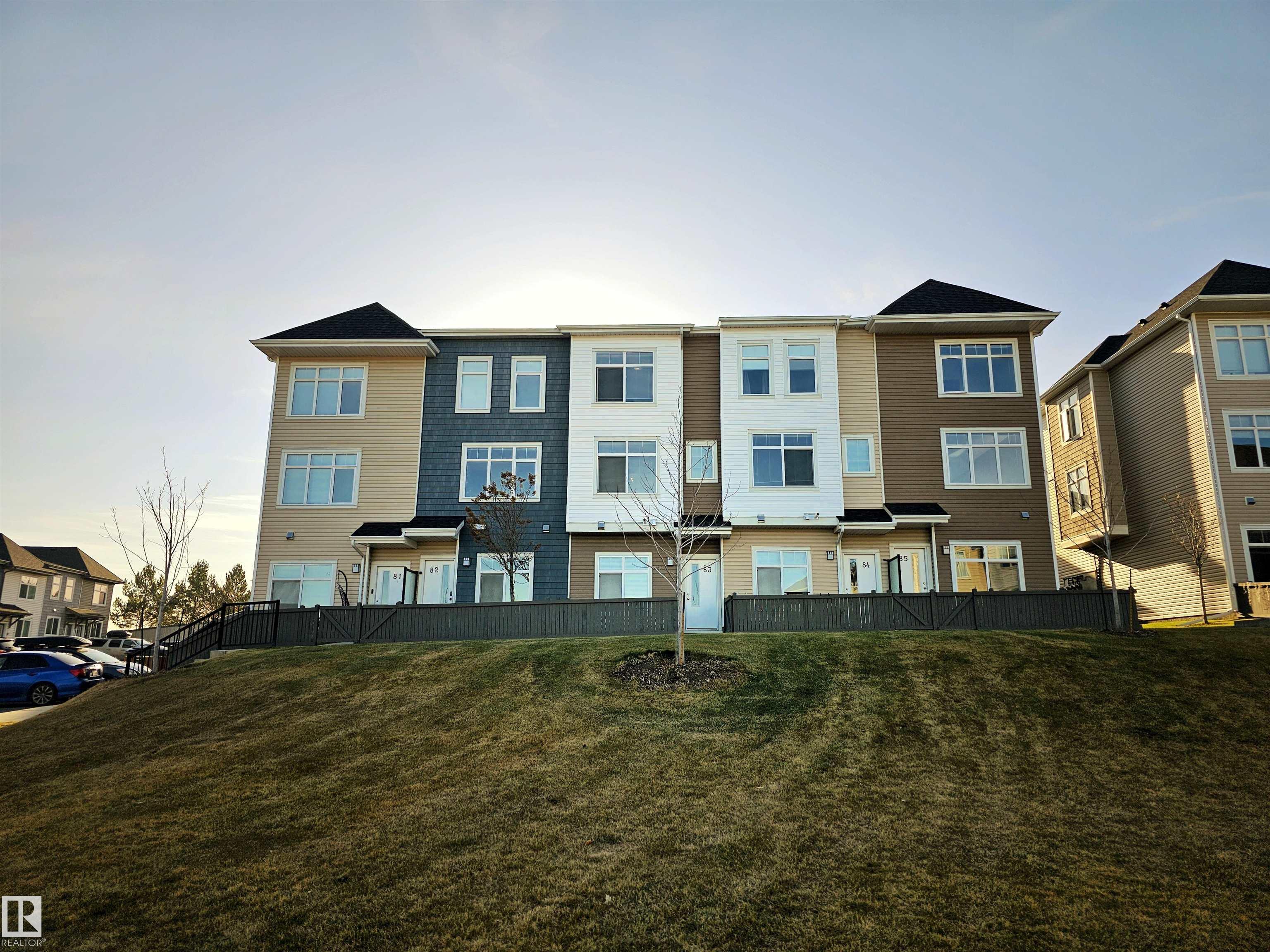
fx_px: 844
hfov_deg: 73.9
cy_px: 476
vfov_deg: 58.9
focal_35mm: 23
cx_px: 635
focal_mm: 6.3
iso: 10
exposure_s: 1/647
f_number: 1.7
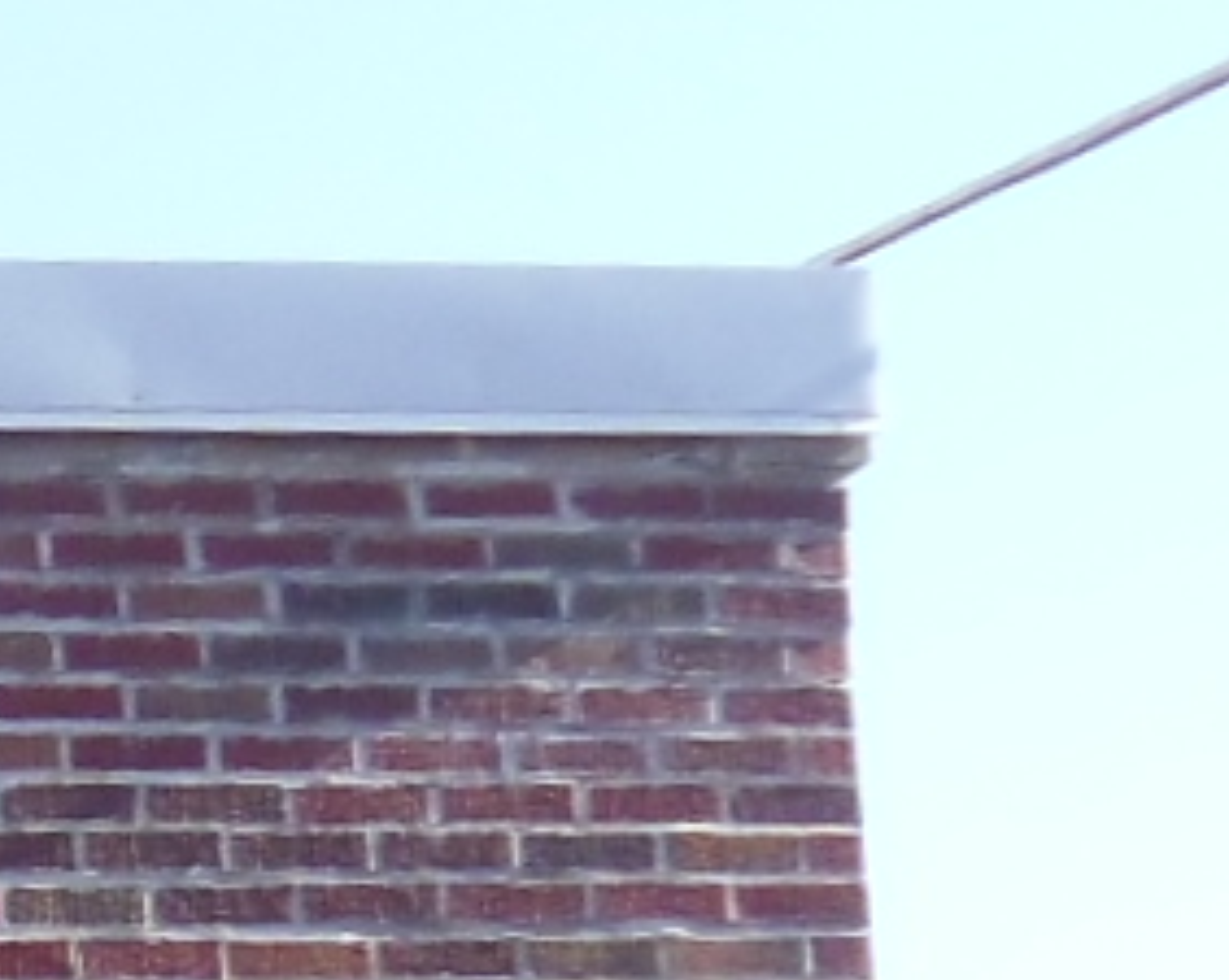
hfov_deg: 7.5
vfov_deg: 6.9
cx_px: -2759
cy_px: 1564
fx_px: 7994
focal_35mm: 220
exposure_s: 1/291
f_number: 3.3
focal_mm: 5.6
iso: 80
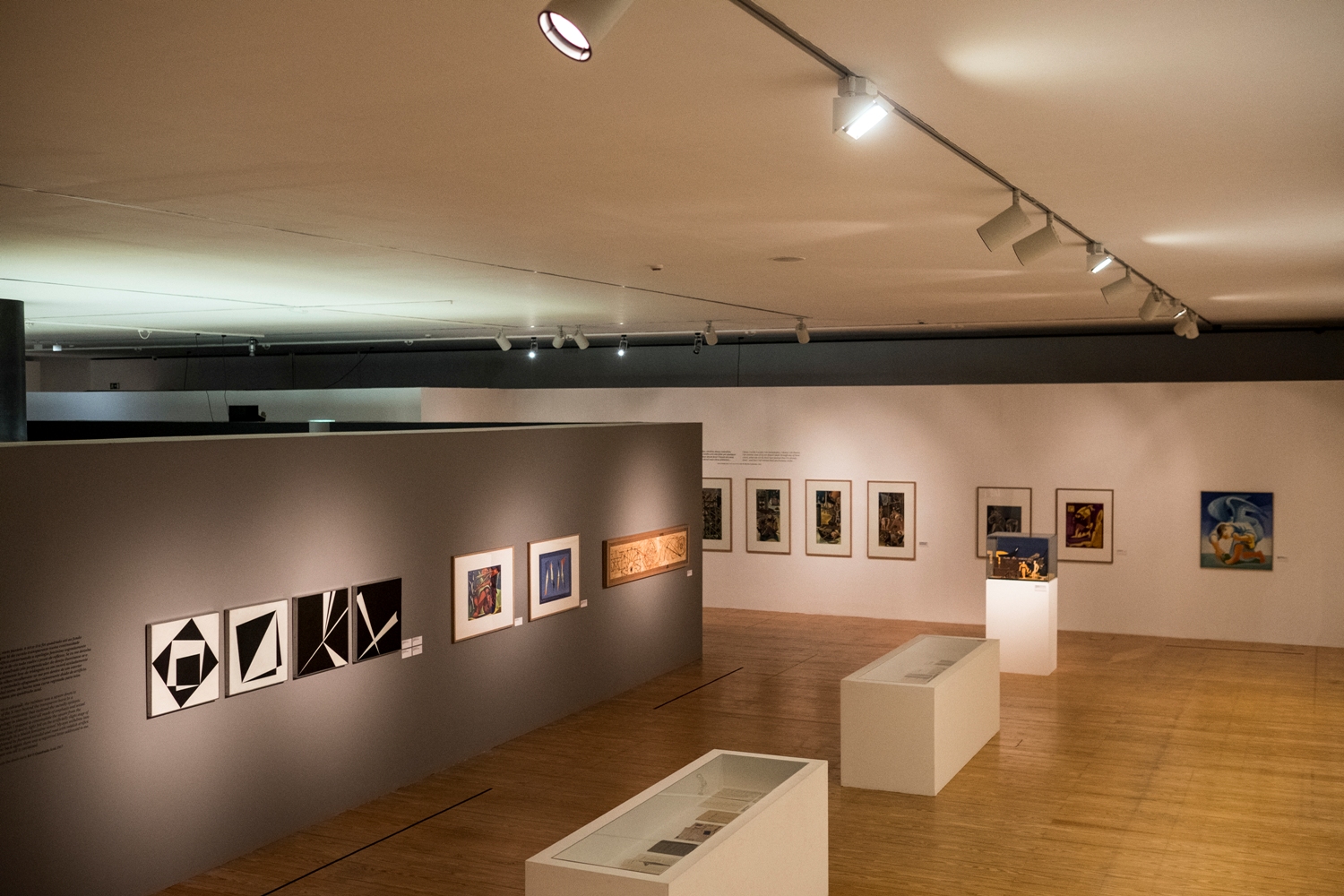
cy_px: 448
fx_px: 1307
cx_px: 672
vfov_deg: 37.9
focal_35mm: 35
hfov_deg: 54.4
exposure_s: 1/200
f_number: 2.2
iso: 1600
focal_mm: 23
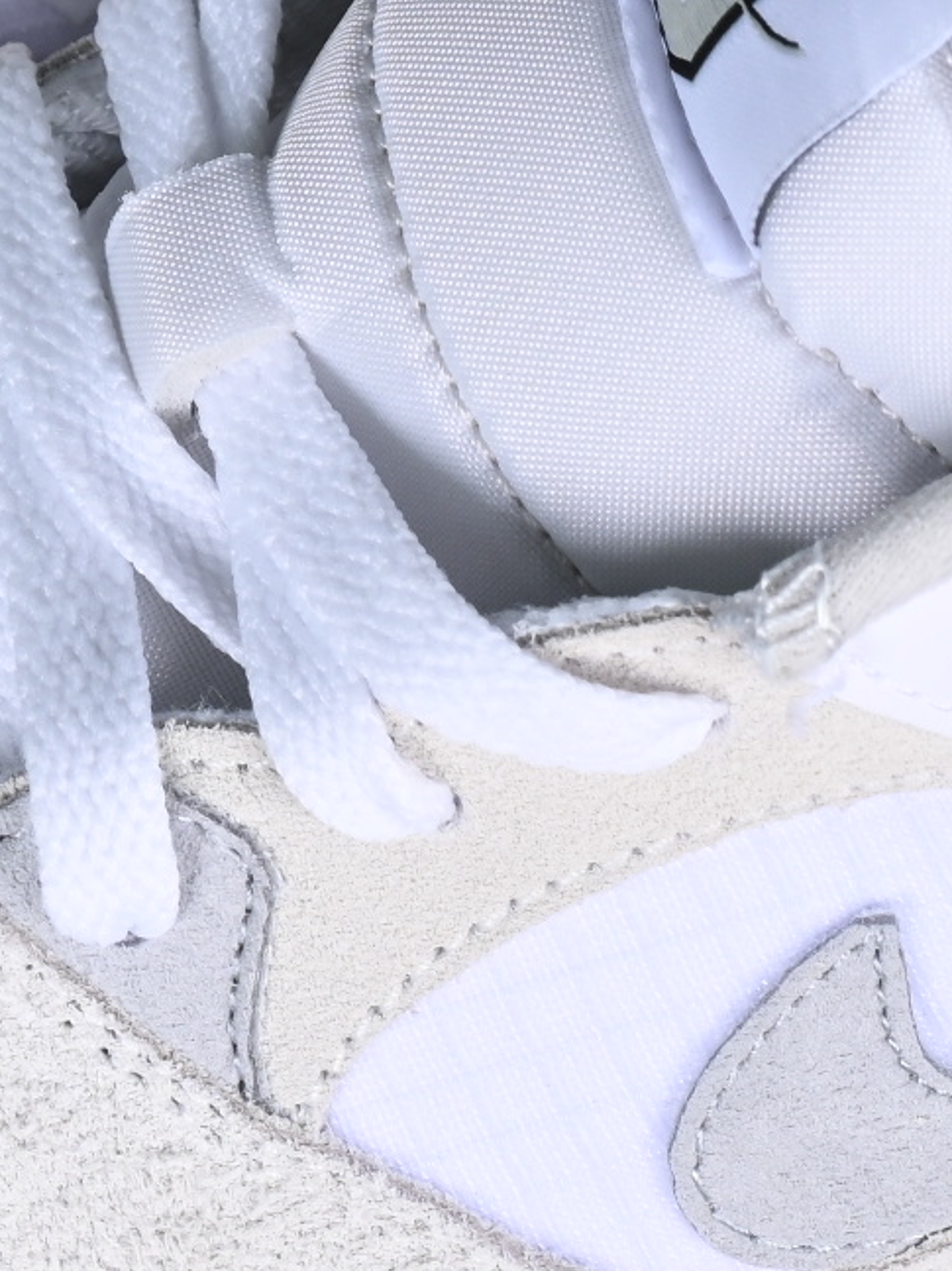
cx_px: 369
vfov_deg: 6.6
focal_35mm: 298
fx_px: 10931
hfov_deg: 5.0
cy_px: 173
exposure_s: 1/60
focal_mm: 48
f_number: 8
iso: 160
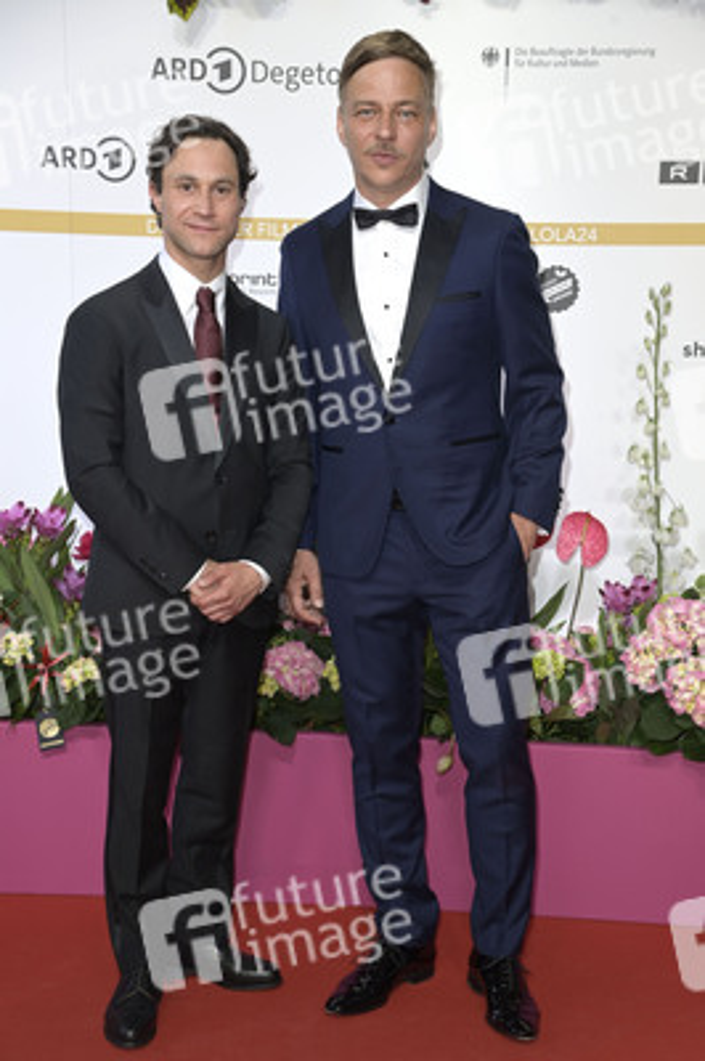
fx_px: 1913
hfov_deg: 20.9
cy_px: 530
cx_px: 352
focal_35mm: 65
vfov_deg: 31.0
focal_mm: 65
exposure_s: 1/250
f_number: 5
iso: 640
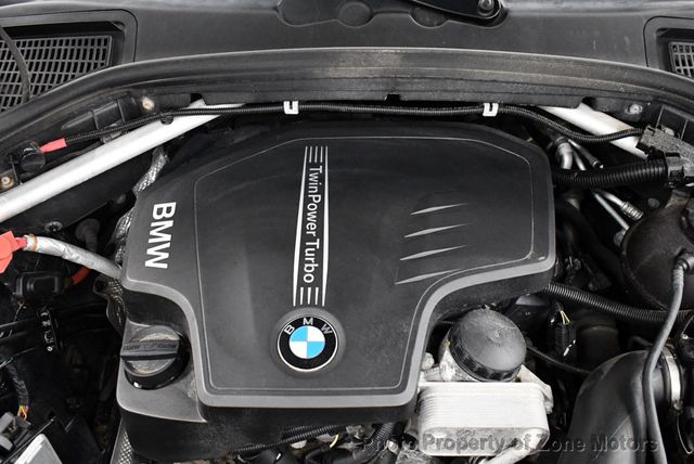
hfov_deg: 53.1
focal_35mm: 36
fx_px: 695
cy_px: 232
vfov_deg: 36.9
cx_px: 347
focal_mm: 18
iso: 3200
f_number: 3.5
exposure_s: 1/100
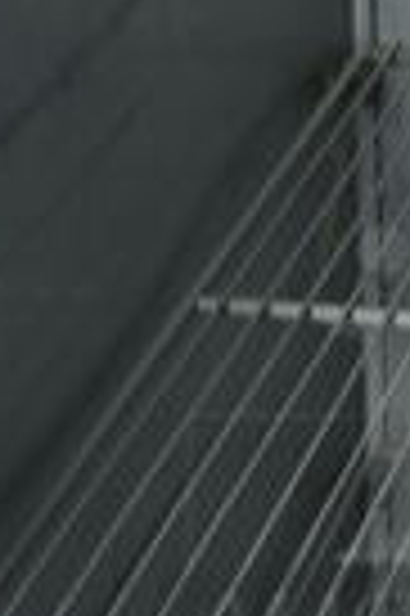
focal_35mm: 180
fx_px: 3083
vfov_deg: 11.4
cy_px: 434
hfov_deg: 7.4
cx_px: 662
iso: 100
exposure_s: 1/60
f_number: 4
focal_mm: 18
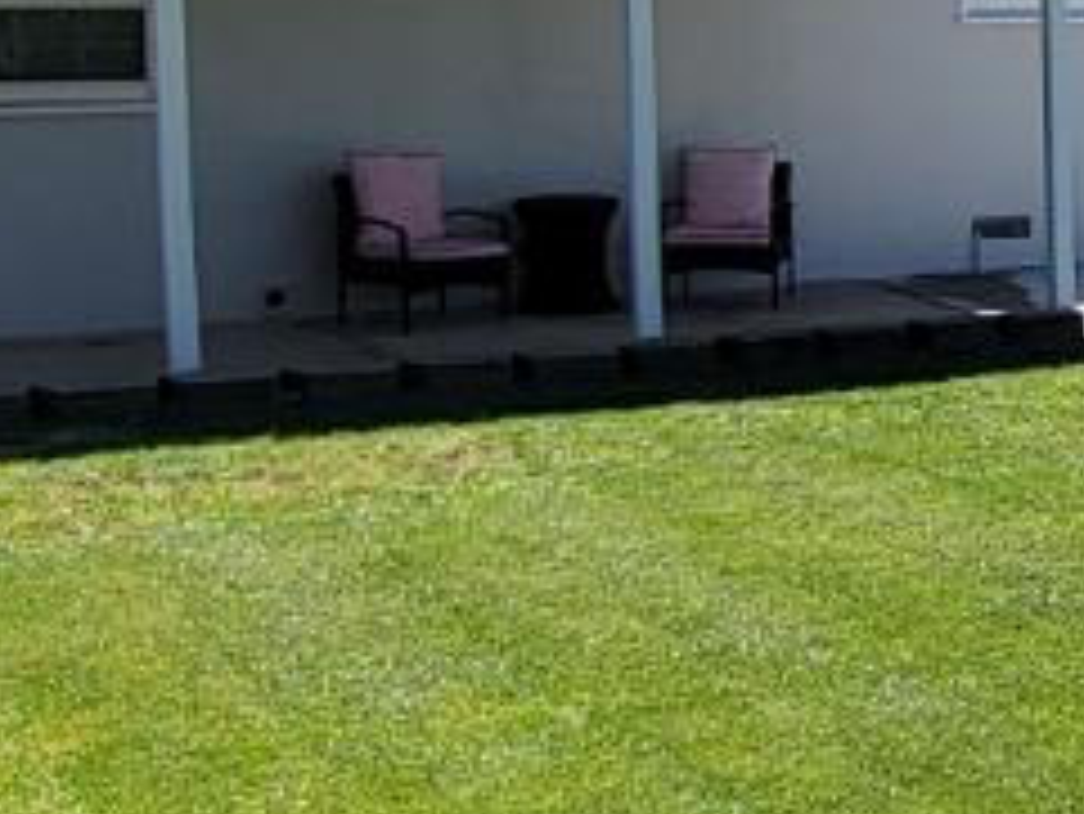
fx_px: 2538
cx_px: 1804
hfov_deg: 19.6
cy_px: 178
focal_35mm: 81
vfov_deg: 18.1
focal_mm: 2.2
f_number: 2.2
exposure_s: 1/1245
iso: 50
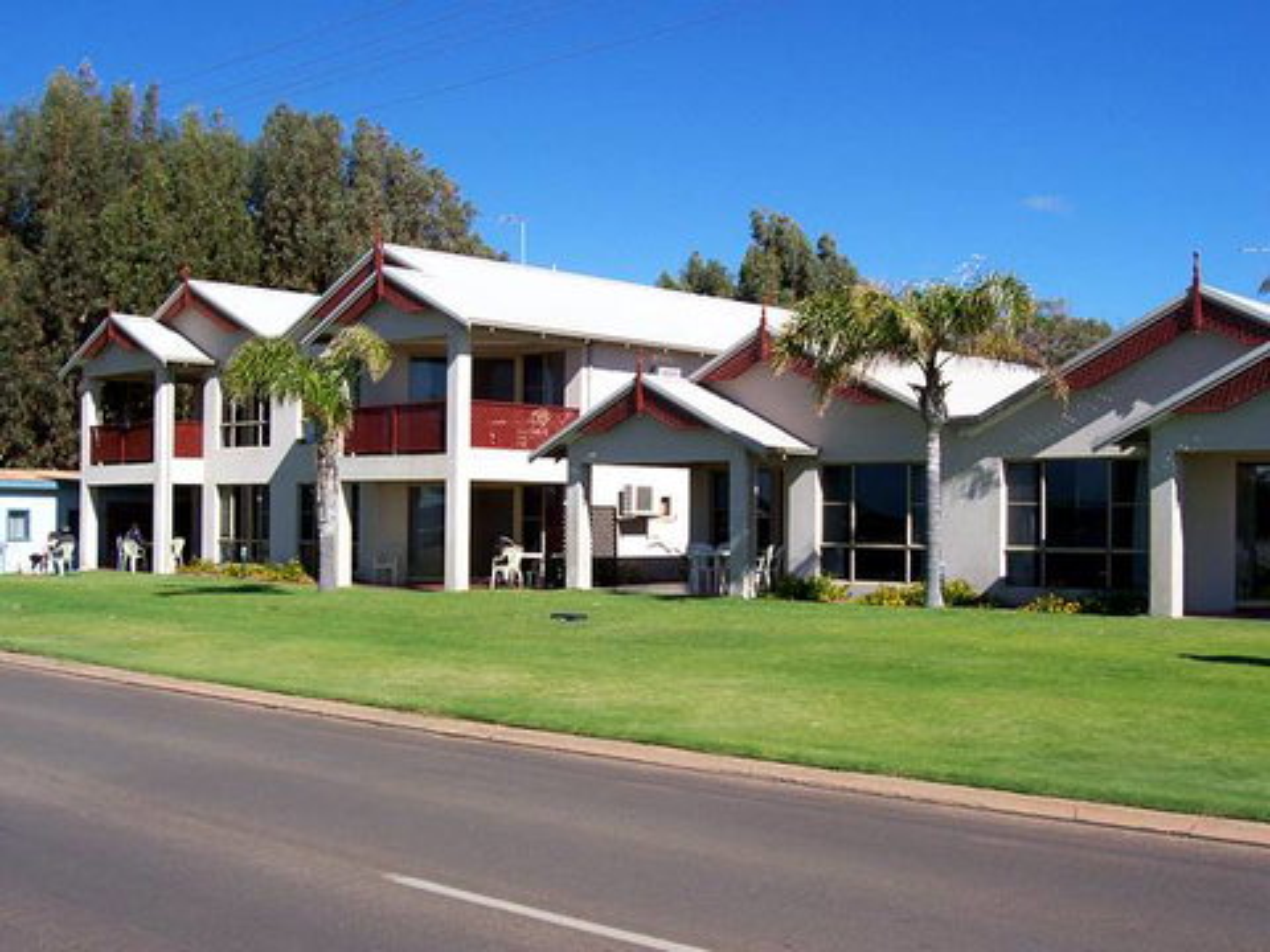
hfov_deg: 44.8
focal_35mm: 42
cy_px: 476
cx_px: 635
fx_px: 1541
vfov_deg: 34.3
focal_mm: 7
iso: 80
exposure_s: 1/448
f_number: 5.6
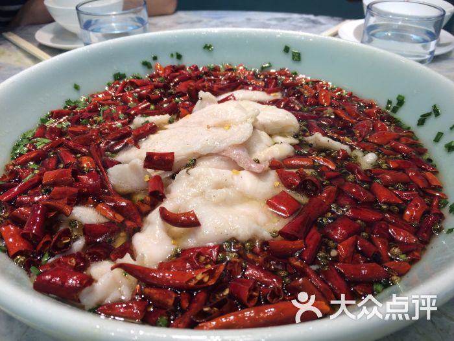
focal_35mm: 29
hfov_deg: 61.7
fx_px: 380
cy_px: 170
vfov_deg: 48.2
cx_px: 227
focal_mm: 4.15
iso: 40
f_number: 2.2
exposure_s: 1/50
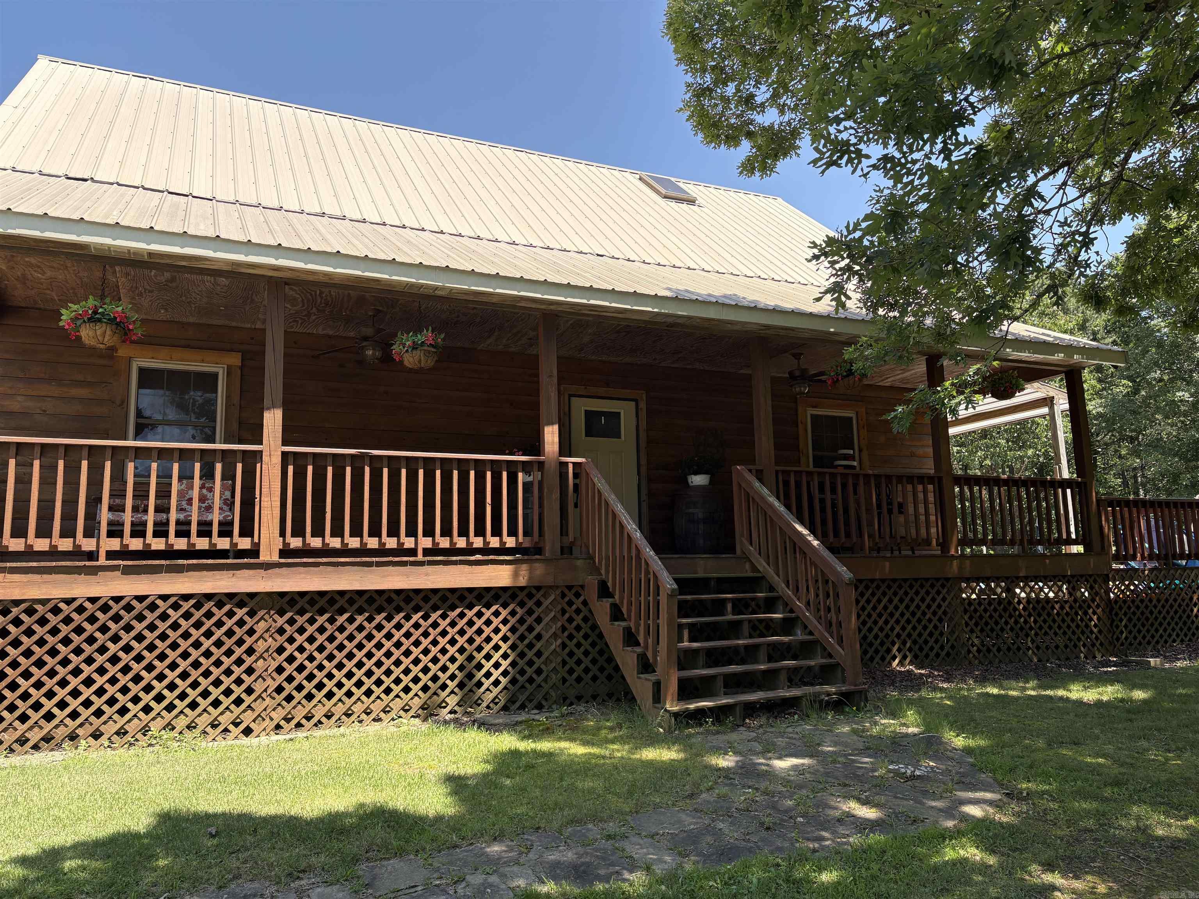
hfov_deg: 67.3
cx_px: 600
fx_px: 901
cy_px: 450
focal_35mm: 26
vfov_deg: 53.1
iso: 64
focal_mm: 5.96
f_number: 1.6
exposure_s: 1/1239
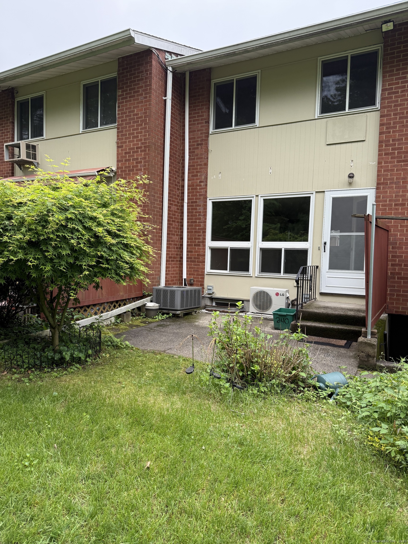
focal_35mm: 24
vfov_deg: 71.6
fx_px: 377
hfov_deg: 56.8
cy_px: 272
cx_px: 204
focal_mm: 6.76
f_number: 1.78
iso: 100
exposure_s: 1/955
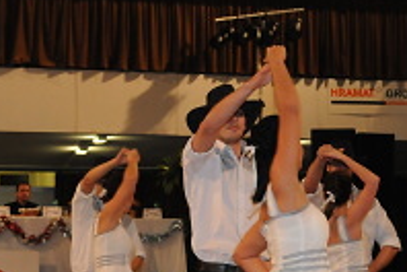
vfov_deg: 11.3
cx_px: 156
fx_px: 1347
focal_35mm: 119
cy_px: 298
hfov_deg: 17.2
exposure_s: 1/160
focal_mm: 35
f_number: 3.5
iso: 1600
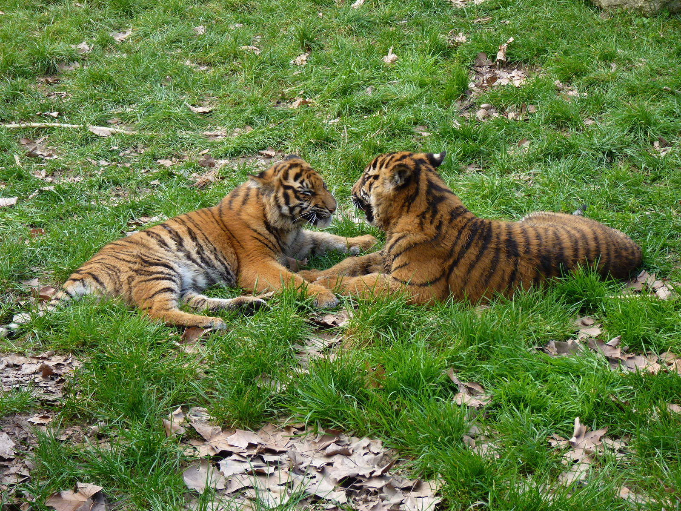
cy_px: 256
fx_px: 1928
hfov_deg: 20.0
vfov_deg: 15.1
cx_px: 340
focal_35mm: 98
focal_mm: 17.4
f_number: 4
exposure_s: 1/60
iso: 80
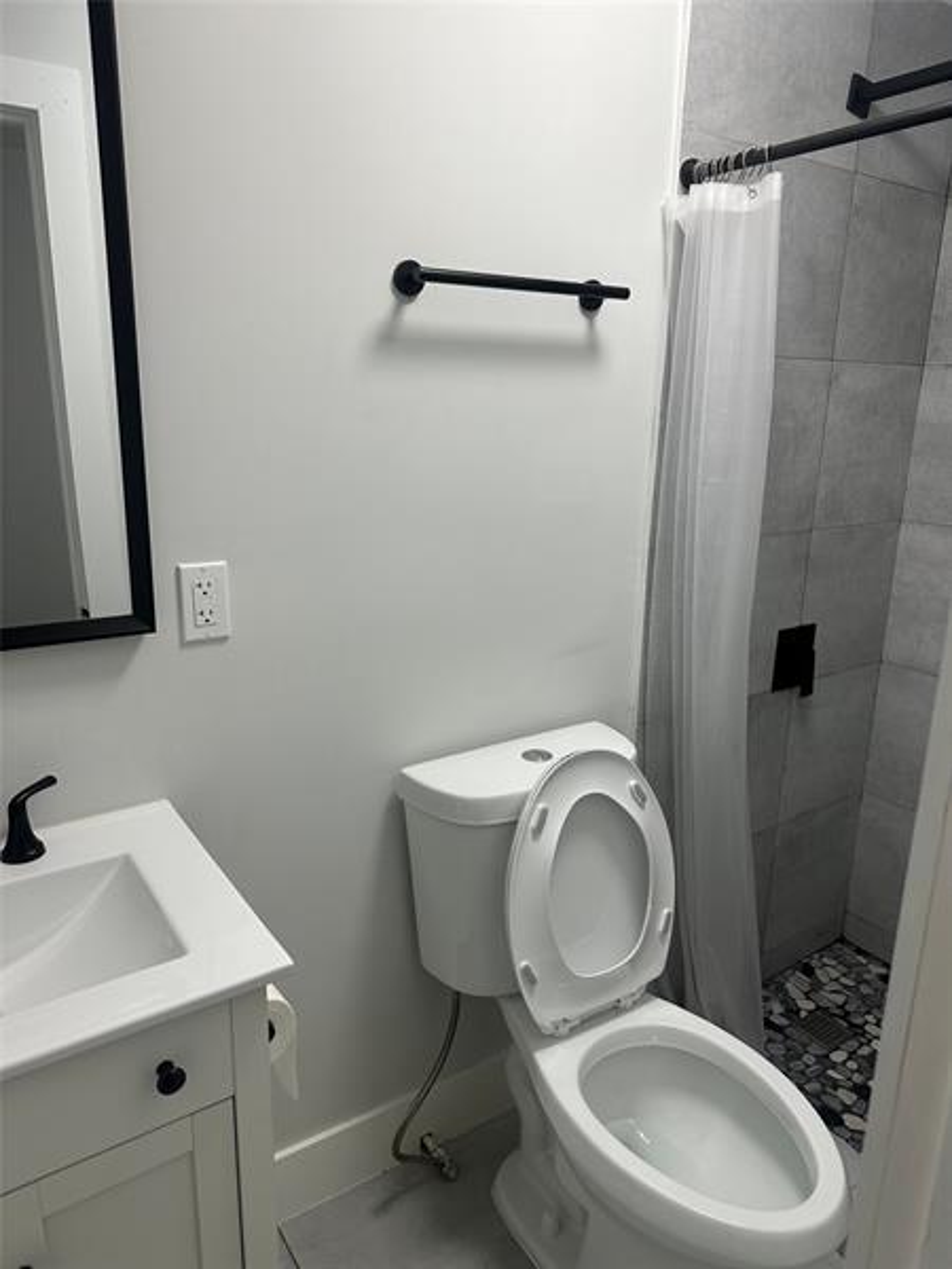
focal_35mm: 24
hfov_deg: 56.8
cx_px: 476
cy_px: 634
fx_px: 880
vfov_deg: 71.6
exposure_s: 1/121
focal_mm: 6.86
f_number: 1.78
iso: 100
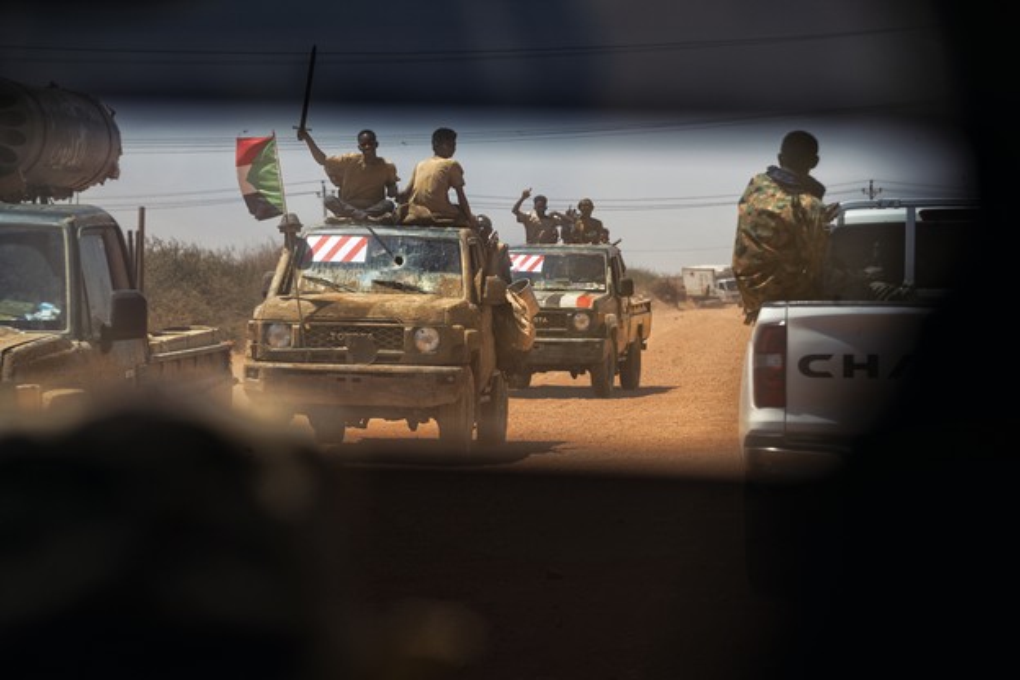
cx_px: 510
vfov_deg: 9.1
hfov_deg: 13.7
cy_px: 340
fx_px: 4250
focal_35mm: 150
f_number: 7.1
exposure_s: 1/1600
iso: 160
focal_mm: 150
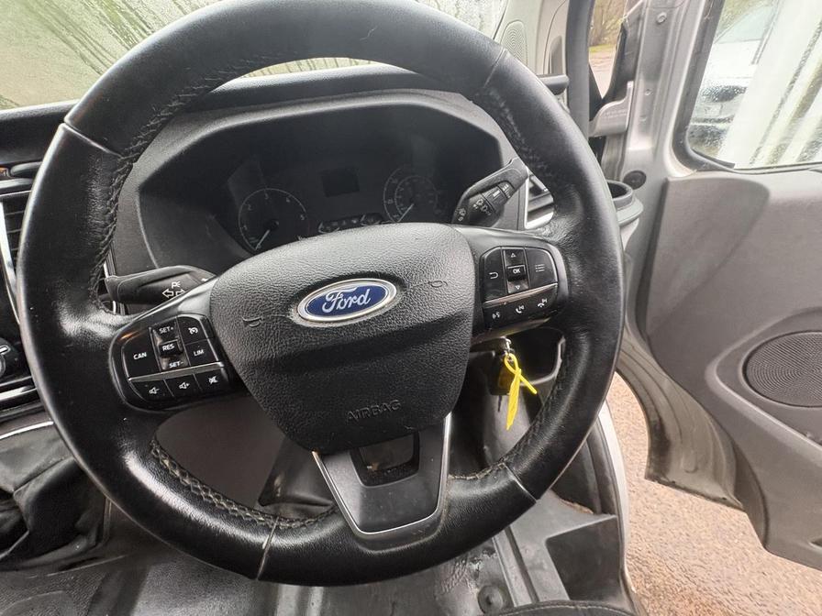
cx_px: 411
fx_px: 332
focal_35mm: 14
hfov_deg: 102.1
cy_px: 308
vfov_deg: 85.7
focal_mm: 2.22
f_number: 2.2
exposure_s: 1/60
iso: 320
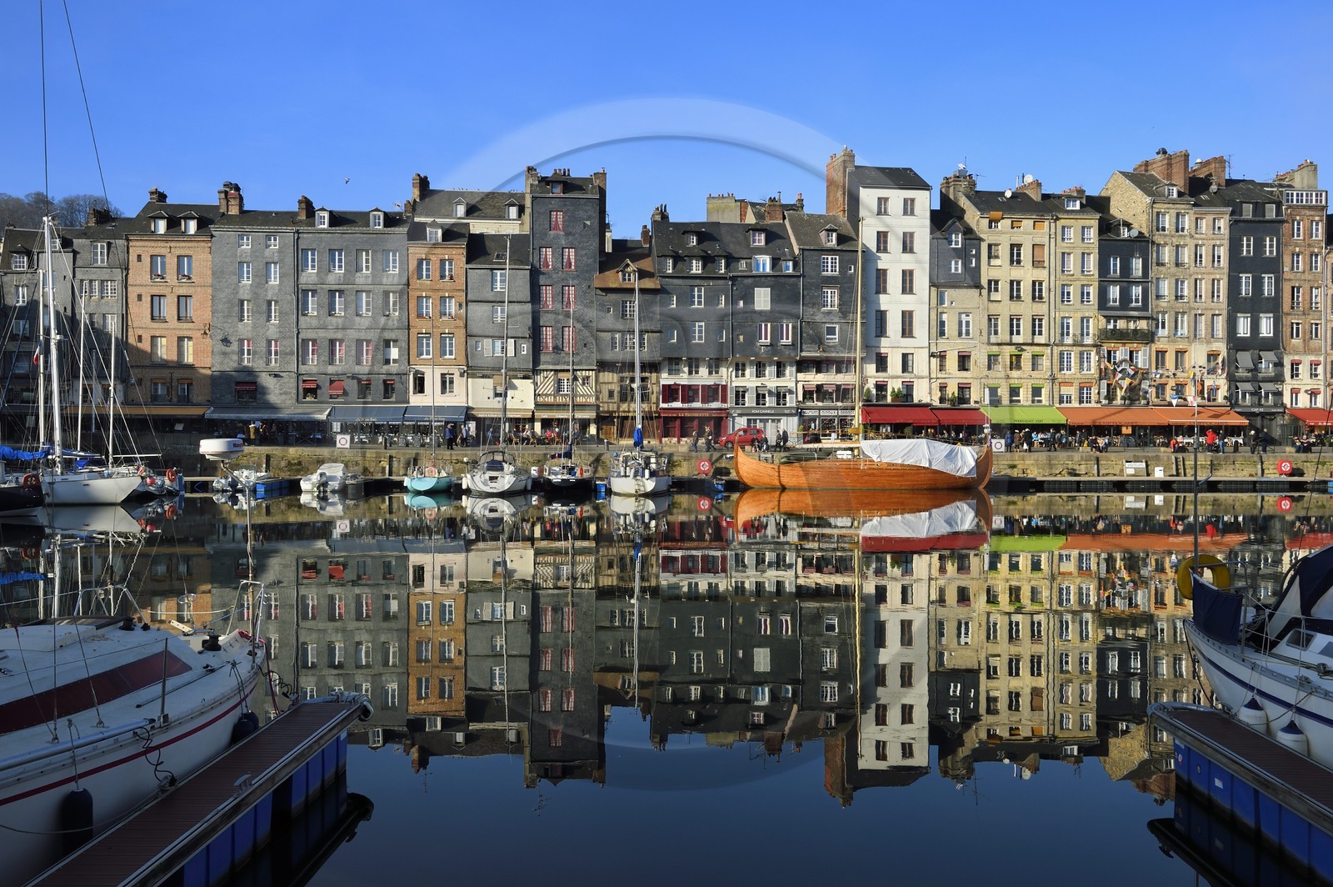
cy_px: 444
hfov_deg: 58.8
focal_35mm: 32
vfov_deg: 41.0
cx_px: 666
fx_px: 1184
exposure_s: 1/250
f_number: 11
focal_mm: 32
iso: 200
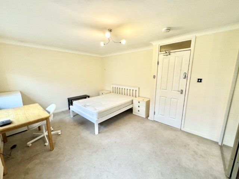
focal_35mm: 14
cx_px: 120
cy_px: 90
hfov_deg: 102.1
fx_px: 97
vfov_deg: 85.7
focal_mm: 2.22
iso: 320
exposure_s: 1/80
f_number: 2.2
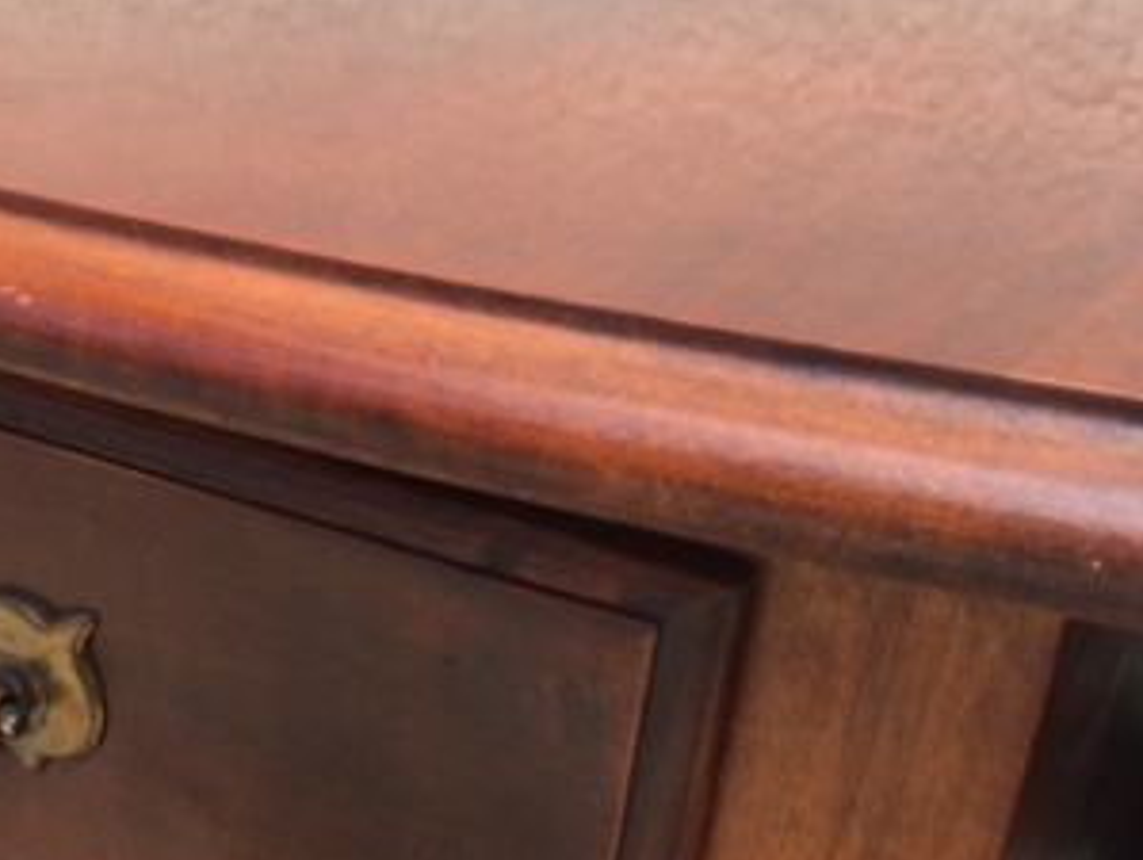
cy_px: 776
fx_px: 2050
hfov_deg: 29.0
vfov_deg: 23.1
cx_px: -15
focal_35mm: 62
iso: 32
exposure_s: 1/838
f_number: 2.2
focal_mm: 4.15
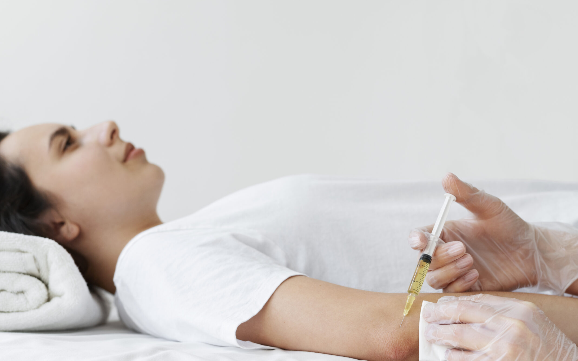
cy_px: 220
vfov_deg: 21.3
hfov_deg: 33.5
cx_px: 307
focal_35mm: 61
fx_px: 961
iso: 640
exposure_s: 1/640
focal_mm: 50
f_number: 4.5
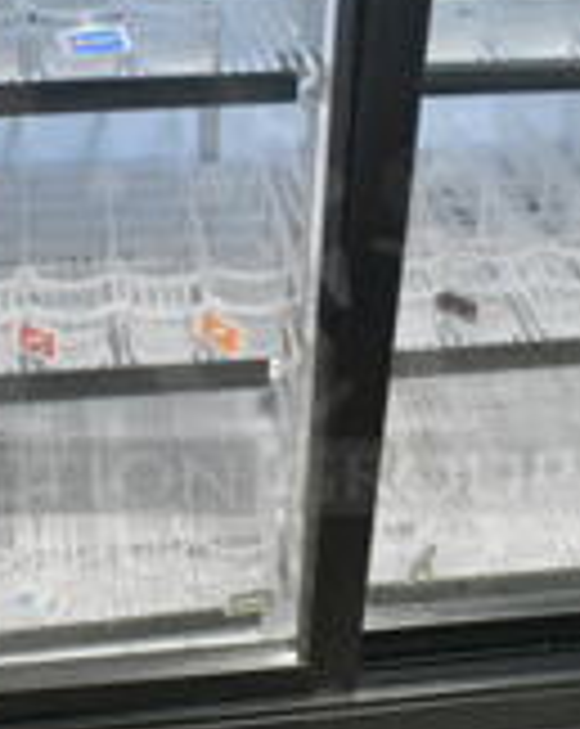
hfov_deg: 20.3
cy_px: 328
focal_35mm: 75
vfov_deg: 25.4
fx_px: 1614
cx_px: 216
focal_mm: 18
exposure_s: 1/200
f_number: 7.1
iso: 6400
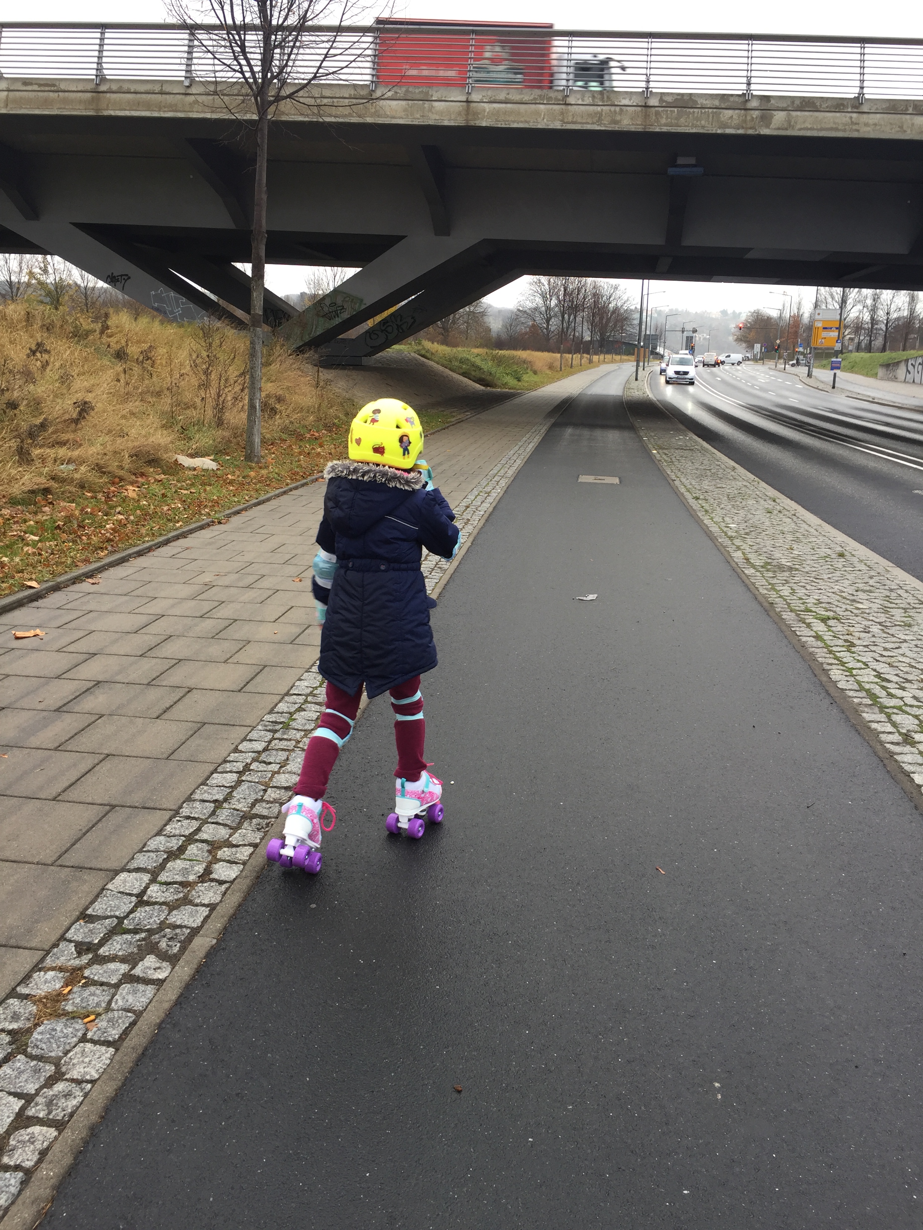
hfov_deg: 48.2
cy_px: 615
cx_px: 462
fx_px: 1031
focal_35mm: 29
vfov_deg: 61.7
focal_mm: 4.15
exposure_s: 1/100
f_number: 2.2
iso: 32
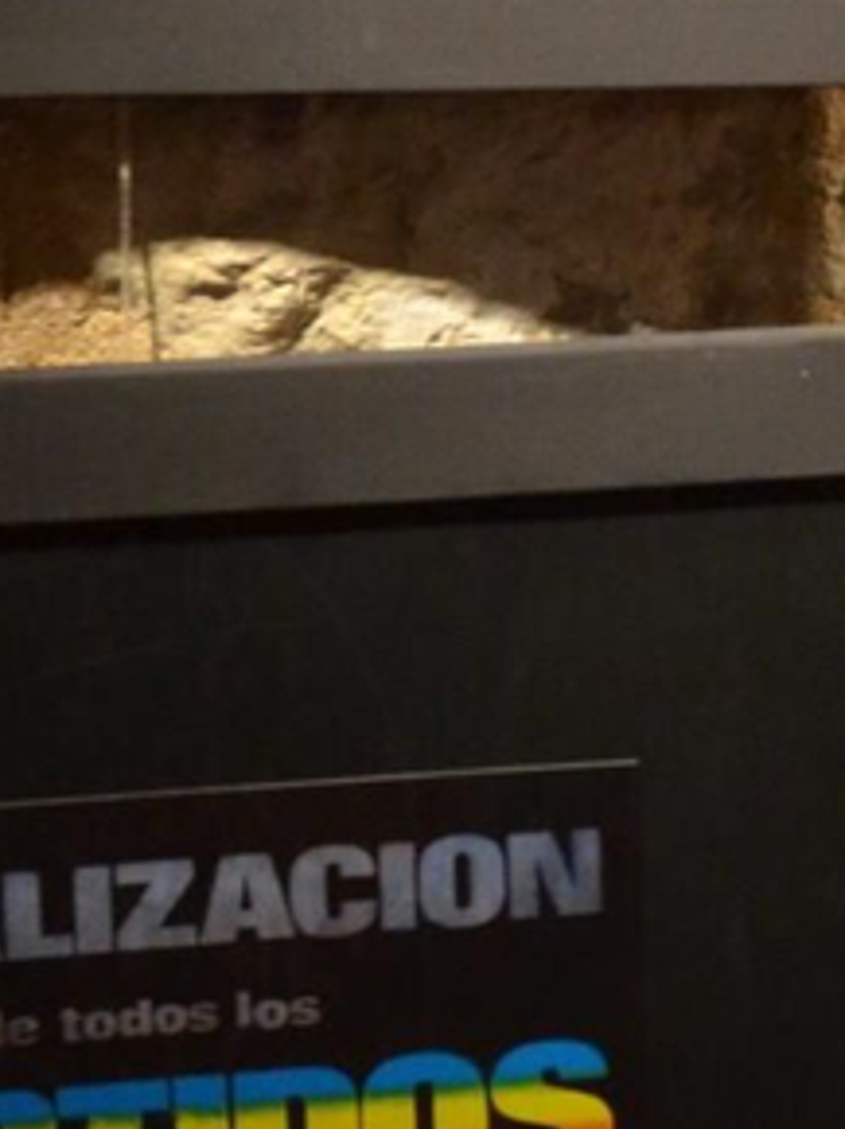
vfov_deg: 13.7
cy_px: 210
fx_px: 4661
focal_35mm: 143
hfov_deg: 9.6
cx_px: 1768
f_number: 6.3
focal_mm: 18
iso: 800
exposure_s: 1/160
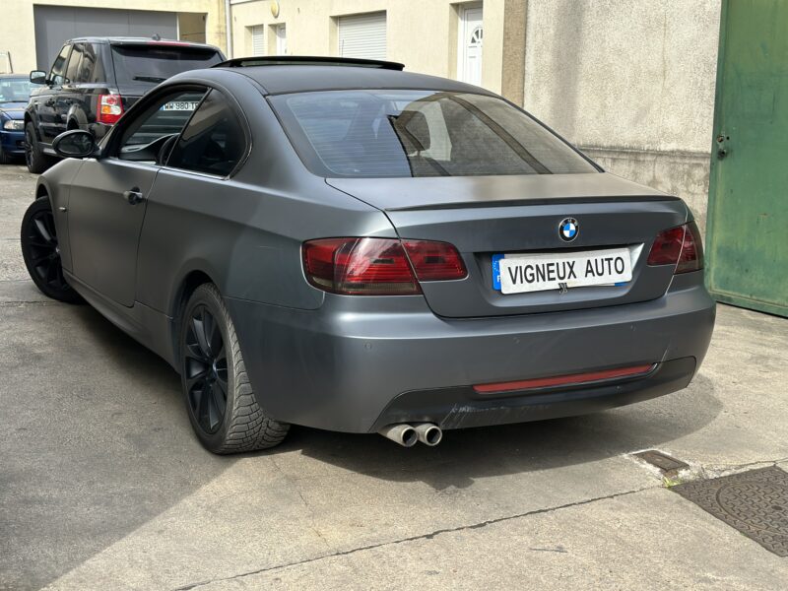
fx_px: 1093
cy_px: 296
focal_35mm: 48
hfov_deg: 39.7
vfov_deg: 30.3
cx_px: 394
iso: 64
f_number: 1.78
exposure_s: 1/1212
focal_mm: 6.86
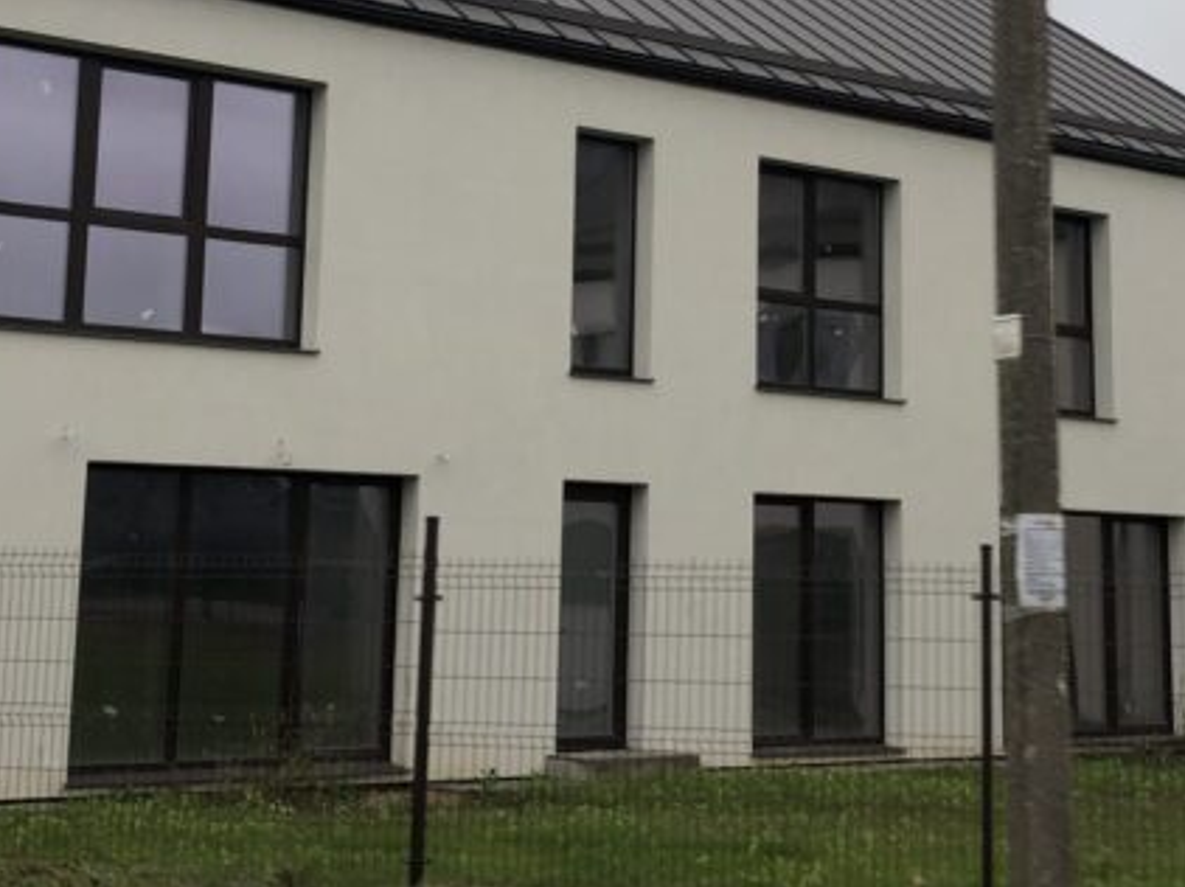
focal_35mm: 68
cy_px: 174
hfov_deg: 28.5
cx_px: 741
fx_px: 2327
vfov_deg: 21.3
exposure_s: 1/120
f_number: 1.8
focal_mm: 4
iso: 20
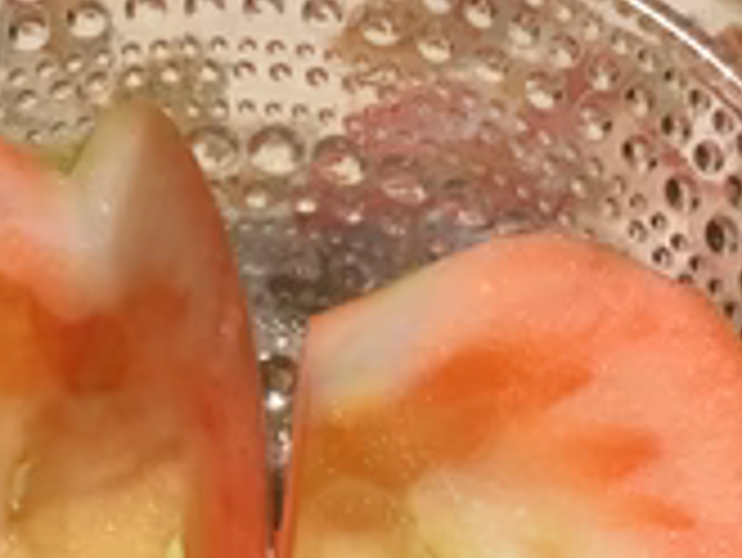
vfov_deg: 19.1
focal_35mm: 75
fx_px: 1609
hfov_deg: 26.0
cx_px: 346
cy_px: 558
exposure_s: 1/30
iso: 125
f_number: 2.4
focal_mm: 3.3
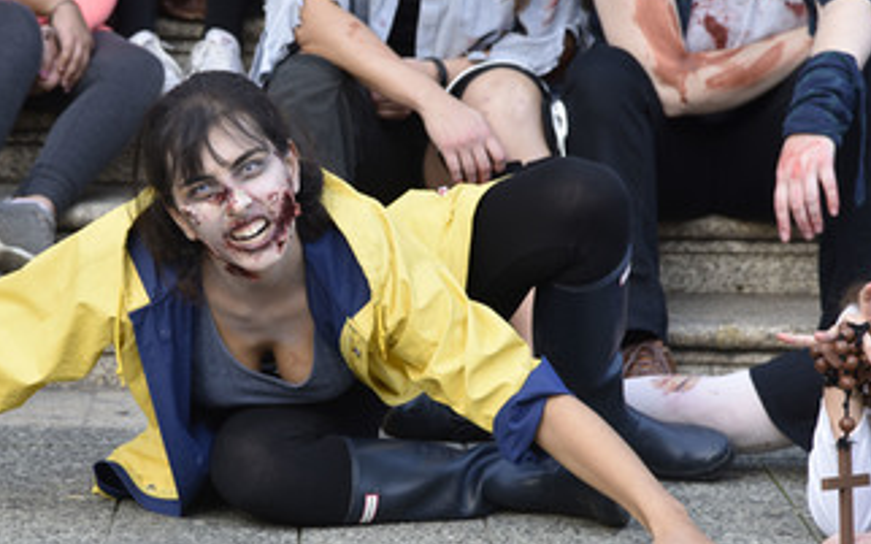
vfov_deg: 7.7
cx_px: 277
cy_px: 303
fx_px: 4058
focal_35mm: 171
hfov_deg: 12.2
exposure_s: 1/125
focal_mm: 120
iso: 400
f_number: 5.6
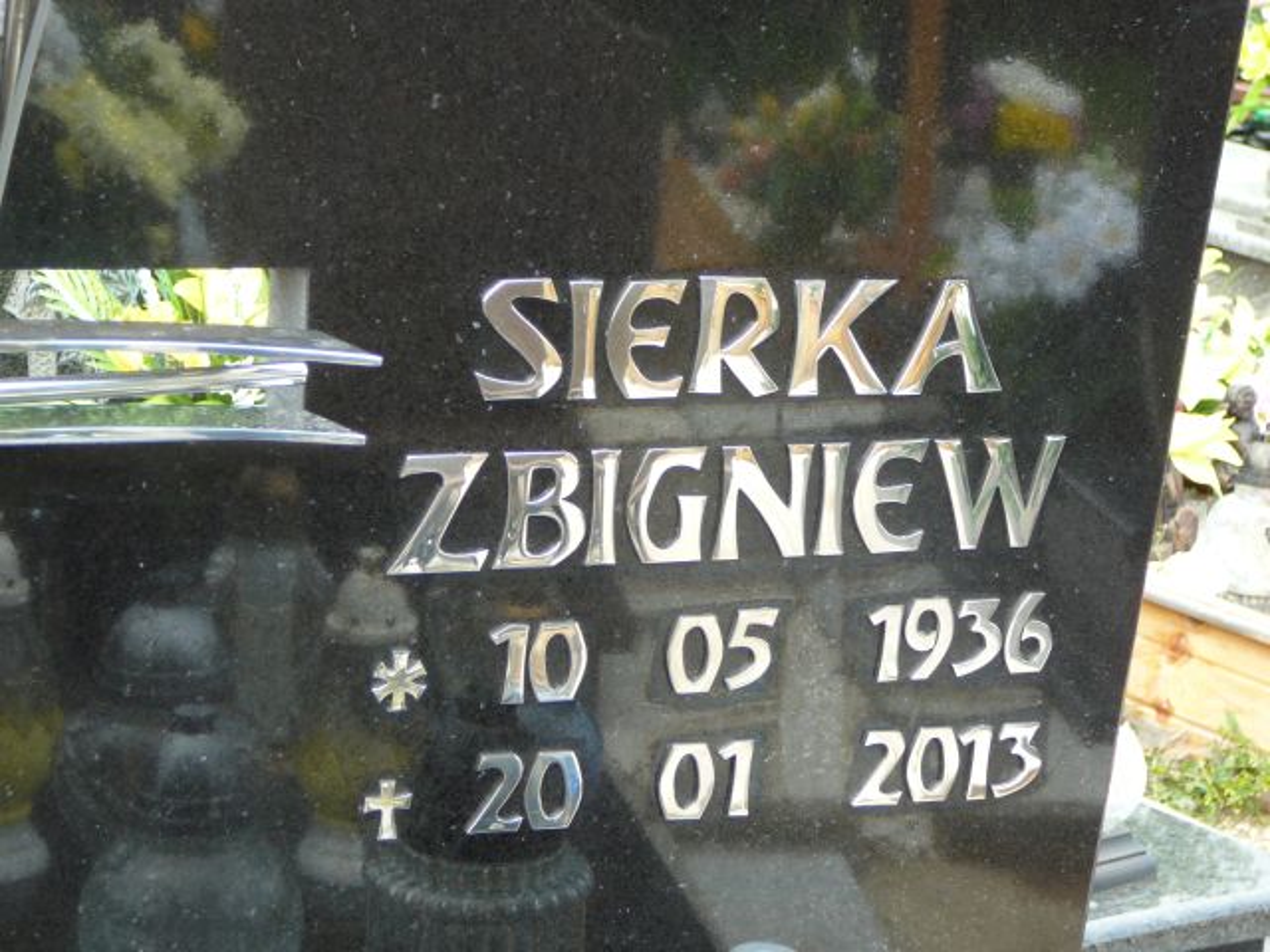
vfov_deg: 18.0
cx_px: 635
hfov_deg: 23.8
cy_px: 476
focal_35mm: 82
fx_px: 3008
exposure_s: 1/60
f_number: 3.8
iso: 80
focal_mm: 12.2
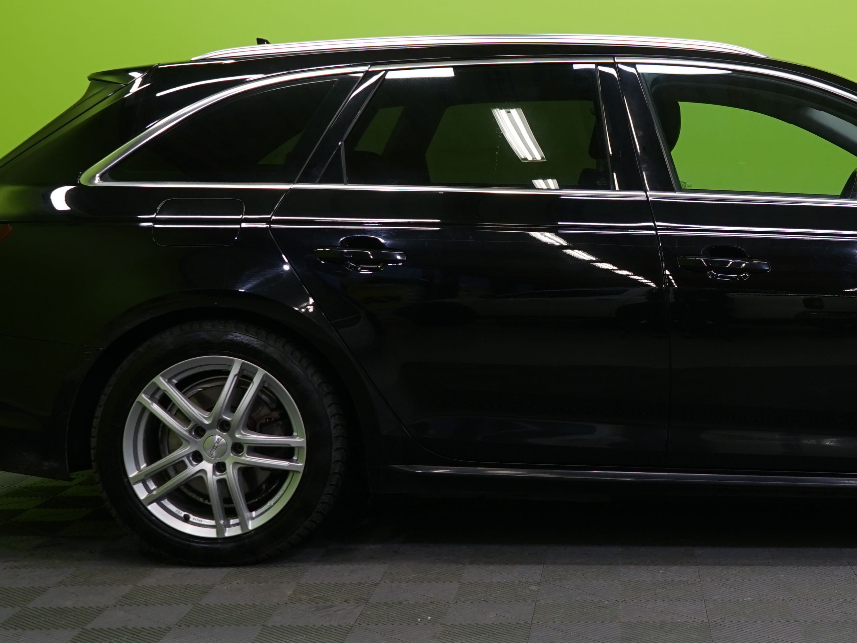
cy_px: 245
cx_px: 697
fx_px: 1634
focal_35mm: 66
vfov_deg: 22.2
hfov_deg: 28.7
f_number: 5.6
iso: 400
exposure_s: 1/30
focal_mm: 29
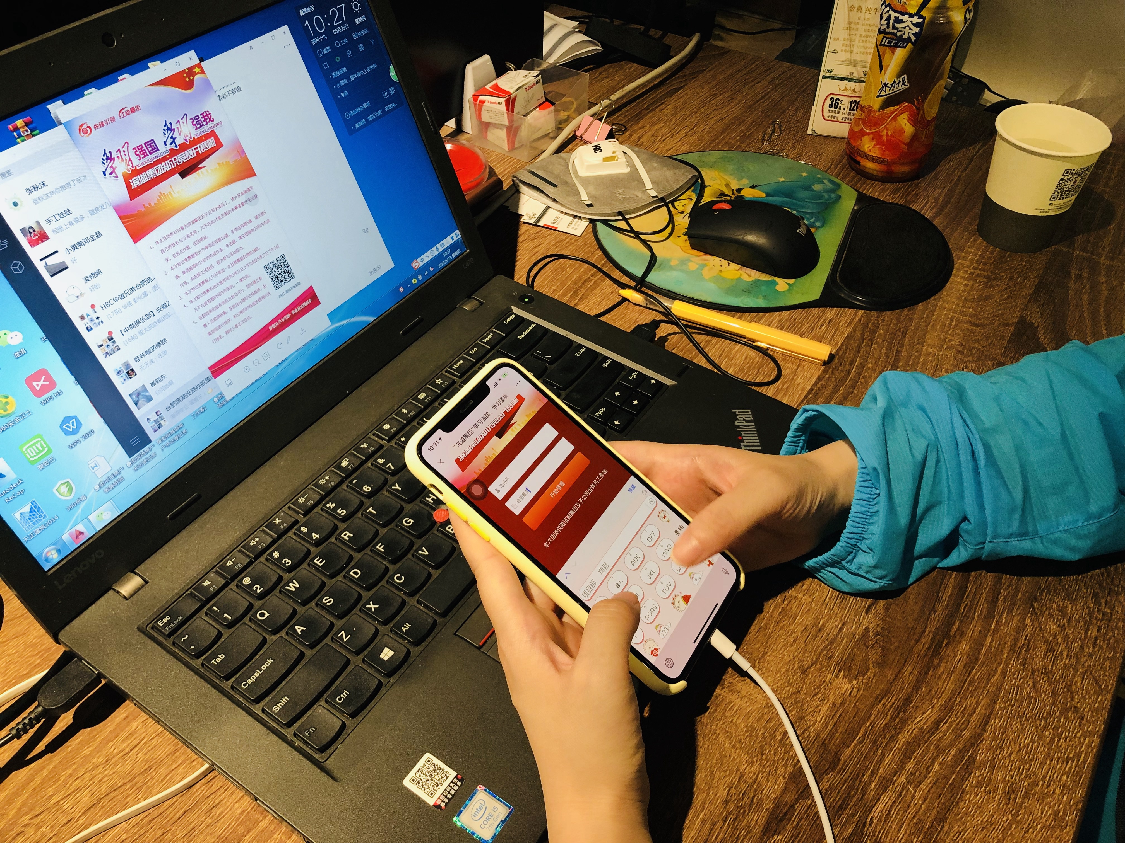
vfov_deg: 49.7
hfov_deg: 63.4
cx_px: 562
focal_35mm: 28
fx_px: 910
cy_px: 422
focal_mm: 3.99
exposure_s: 1/20
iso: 40
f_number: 1.8
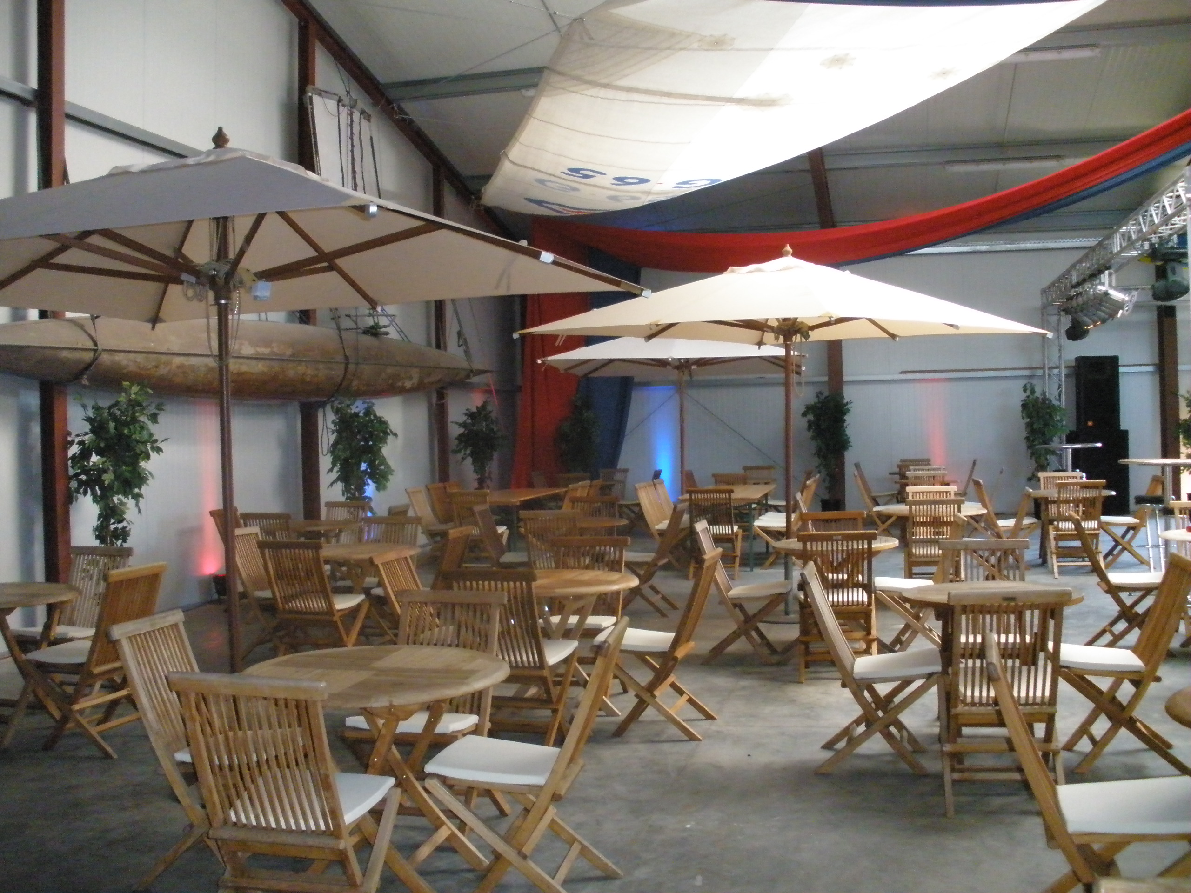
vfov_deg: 39.7
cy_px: 446
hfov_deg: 51.4
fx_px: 1239
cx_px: 596
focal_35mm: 36
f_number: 3.5
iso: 800
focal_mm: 6.3
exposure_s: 1/100
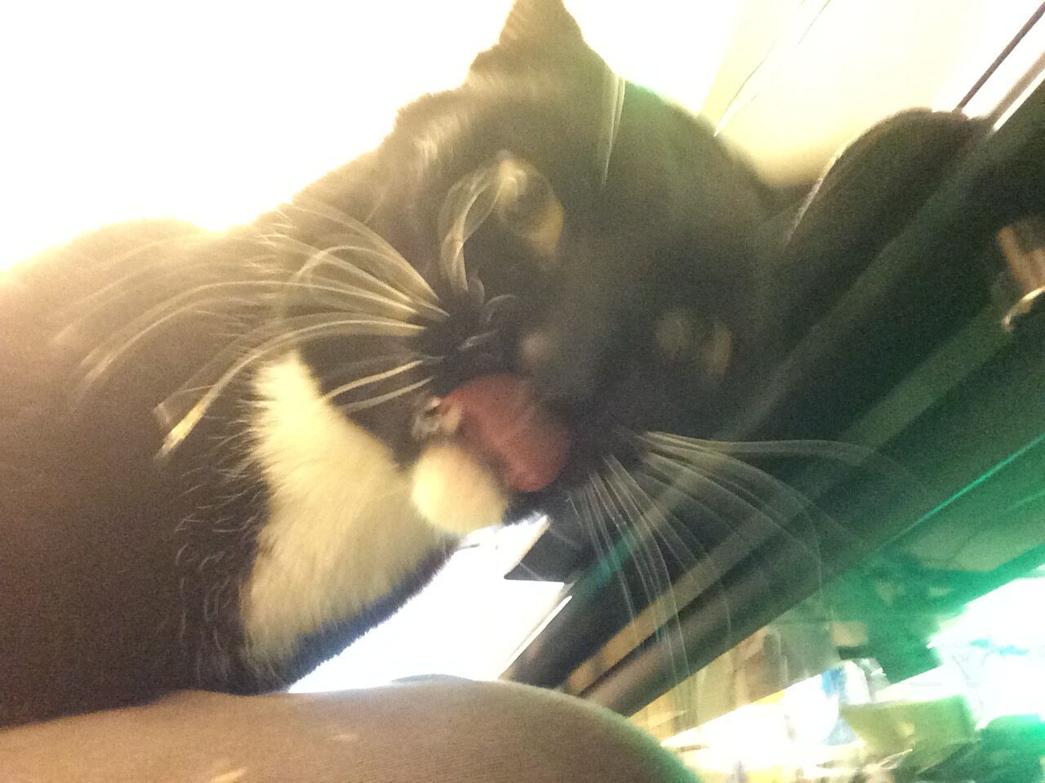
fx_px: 936
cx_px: 522
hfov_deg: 58.4
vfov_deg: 45.4
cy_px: 392
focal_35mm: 31
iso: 800
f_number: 2.4
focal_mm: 2.15
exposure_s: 1/15
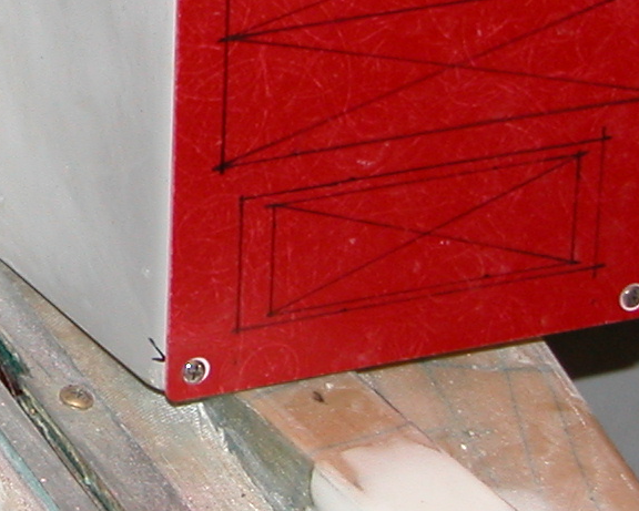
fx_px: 4105
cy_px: 69
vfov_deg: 7.1
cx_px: -239
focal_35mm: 217
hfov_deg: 8.7
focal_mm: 12.7
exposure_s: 1/60
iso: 100
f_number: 3
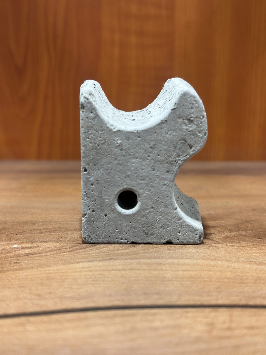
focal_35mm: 48
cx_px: 133
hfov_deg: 30.3
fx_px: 492
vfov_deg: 39.7
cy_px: 178
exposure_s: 1/101
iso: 80
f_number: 1.78
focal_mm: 6.86
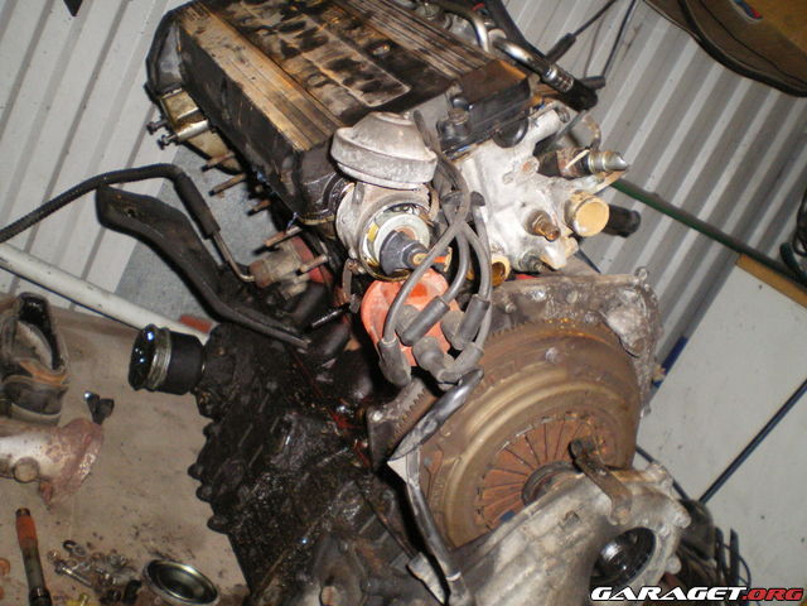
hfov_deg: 49.0
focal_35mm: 38
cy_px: 303
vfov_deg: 37.7
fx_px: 886
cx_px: 404
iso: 400
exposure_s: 1/50
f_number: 3.1
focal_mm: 6.3
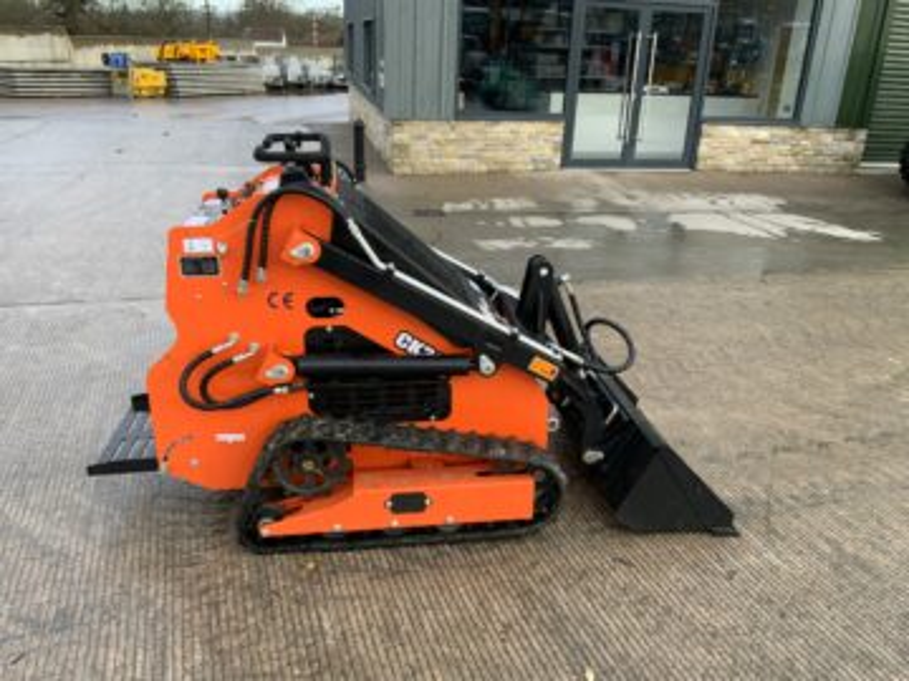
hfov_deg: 61.7
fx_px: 762
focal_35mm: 29
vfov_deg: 48.2
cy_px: 340
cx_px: 454
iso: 16
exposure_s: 1/128
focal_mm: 3
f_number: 1.8
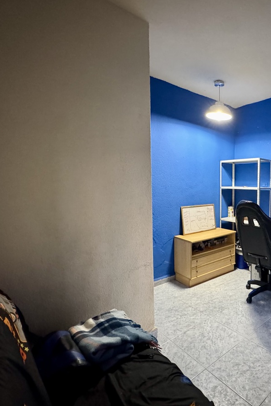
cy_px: 201
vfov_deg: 81.2
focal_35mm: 21
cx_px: 237
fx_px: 237
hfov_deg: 53.1
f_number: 2.2
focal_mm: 2.22
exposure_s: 1/50
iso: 1000
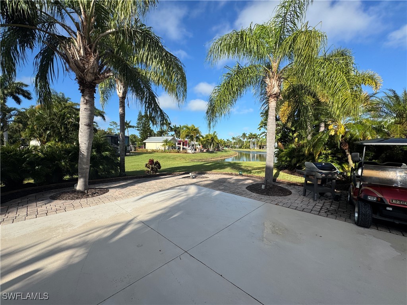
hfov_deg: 102.1
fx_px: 165
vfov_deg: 85.7
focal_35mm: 14
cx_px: 204
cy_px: 152
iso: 40
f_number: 2.2
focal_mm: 2.22
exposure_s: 1/1832
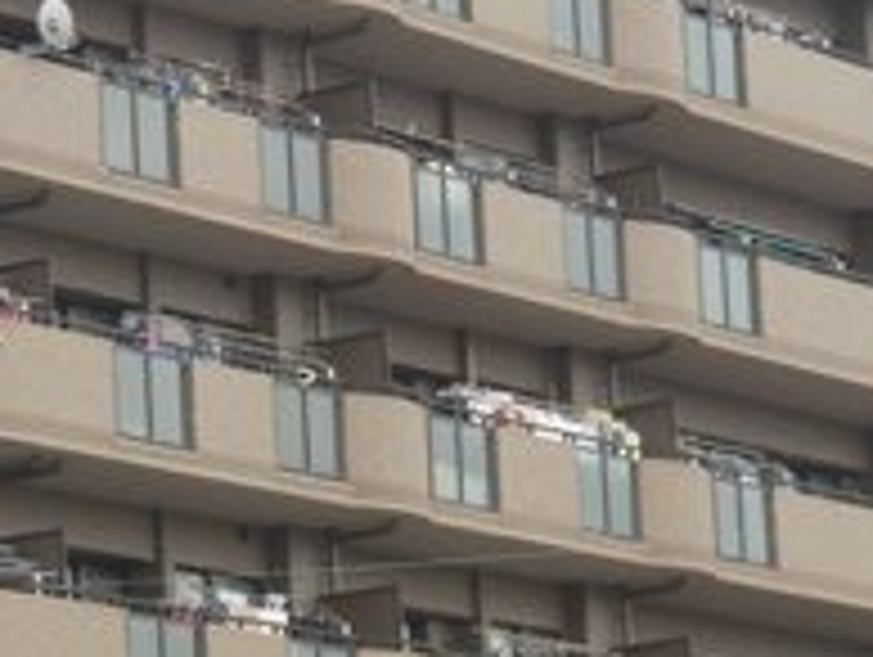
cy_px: 652
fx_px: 6767
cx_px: 356
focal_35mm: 268
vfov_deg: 5.5
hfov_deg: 7.4
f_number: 4.4
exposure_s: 1/125
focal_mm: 11.6
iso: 64
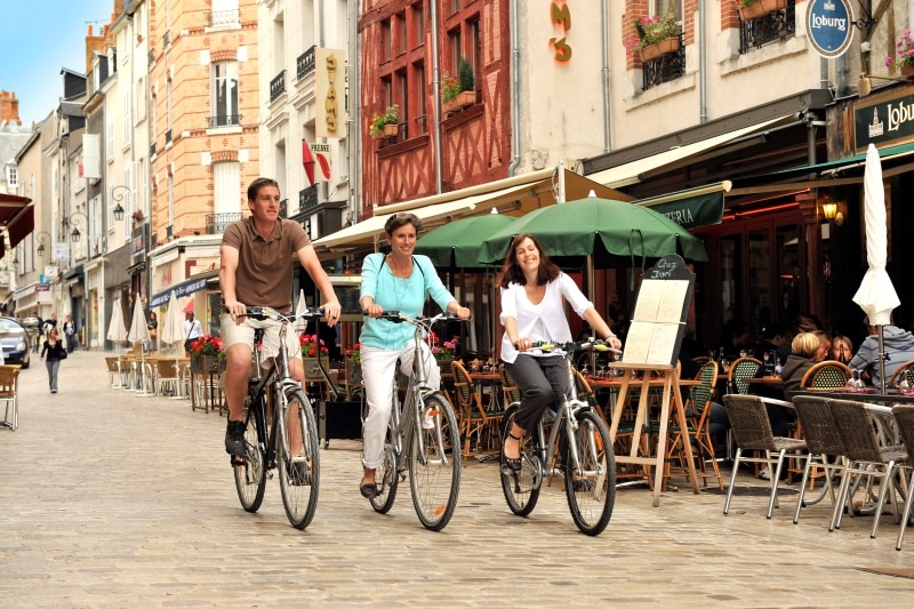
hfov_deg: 30.5
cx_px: 457
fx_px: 1675
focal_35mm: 66
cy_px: 304
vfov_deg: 20.6
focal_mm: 66
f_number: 5.6
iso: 640
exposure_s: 1/160
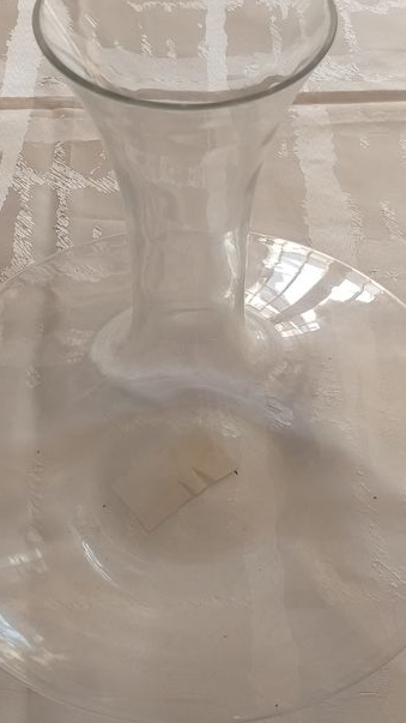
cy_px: 347
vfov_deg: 43.7
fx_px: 900
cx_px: 206
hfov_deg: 25.4
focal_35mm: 47
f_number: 1.9
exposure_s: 1/50
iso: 40
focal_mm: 3.6
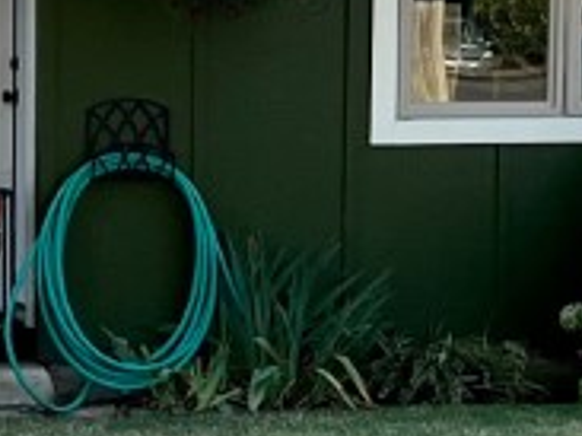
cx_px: -391
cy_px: 417
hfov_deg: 9.3
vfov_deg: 7.2
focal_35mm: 205
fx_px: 3444
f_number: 1.6
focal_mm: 5.1
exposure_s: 1/558
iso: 50
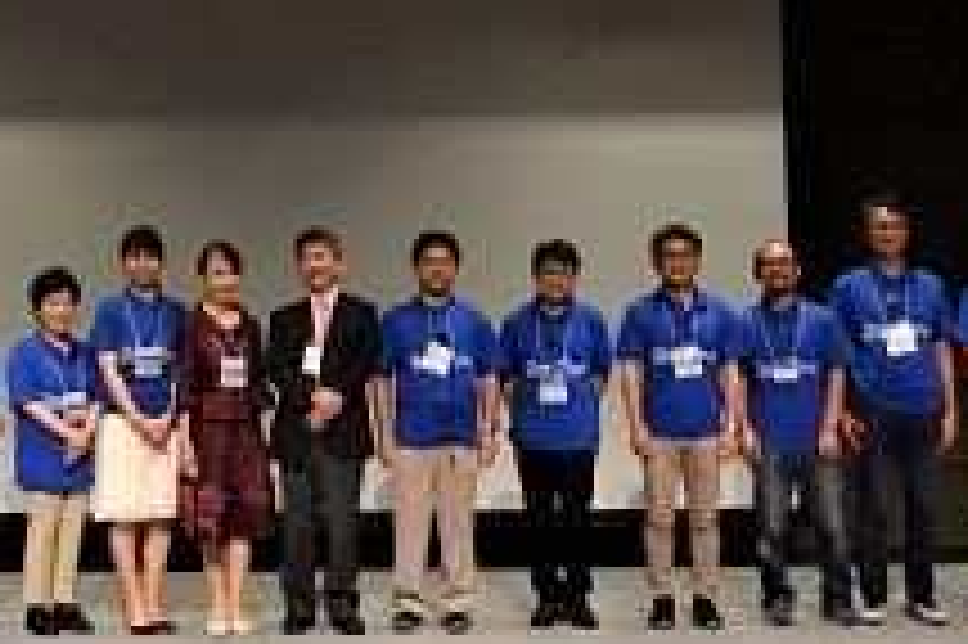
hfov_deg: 29.7
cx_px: 275
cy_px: 225
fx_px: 1800
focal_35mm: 67
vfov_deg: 20.2
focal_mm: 24
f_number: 4
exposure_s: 1/60
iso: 500
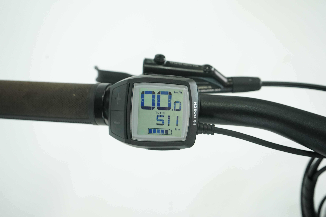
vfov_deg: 27.5
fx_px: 444
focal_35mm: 49
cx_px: 163
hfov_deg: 40.3
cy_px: 108
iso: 2500
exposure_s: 1/200
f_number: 6.3
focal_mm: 49
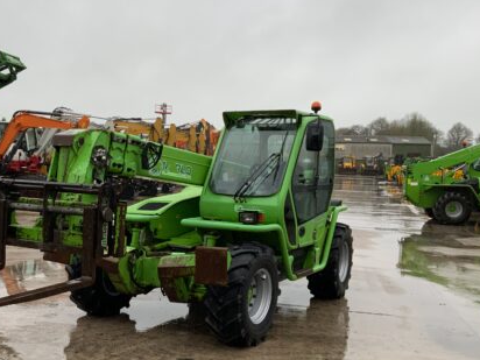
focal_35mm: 45
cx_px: 157
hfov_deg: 41.5
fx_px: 624
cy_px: 212
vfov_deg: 32.1
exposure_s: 1/122
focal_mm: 3
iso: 40
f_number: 1.8
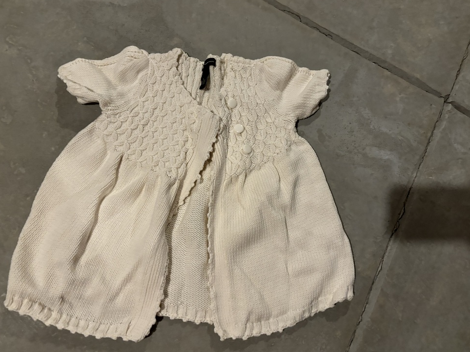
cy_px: 178
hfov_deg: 65.3
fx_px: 367
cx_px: 233
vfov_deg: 51.3
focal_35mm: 27
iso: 400
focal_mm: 5.96
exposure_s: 1/40
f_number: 1.6
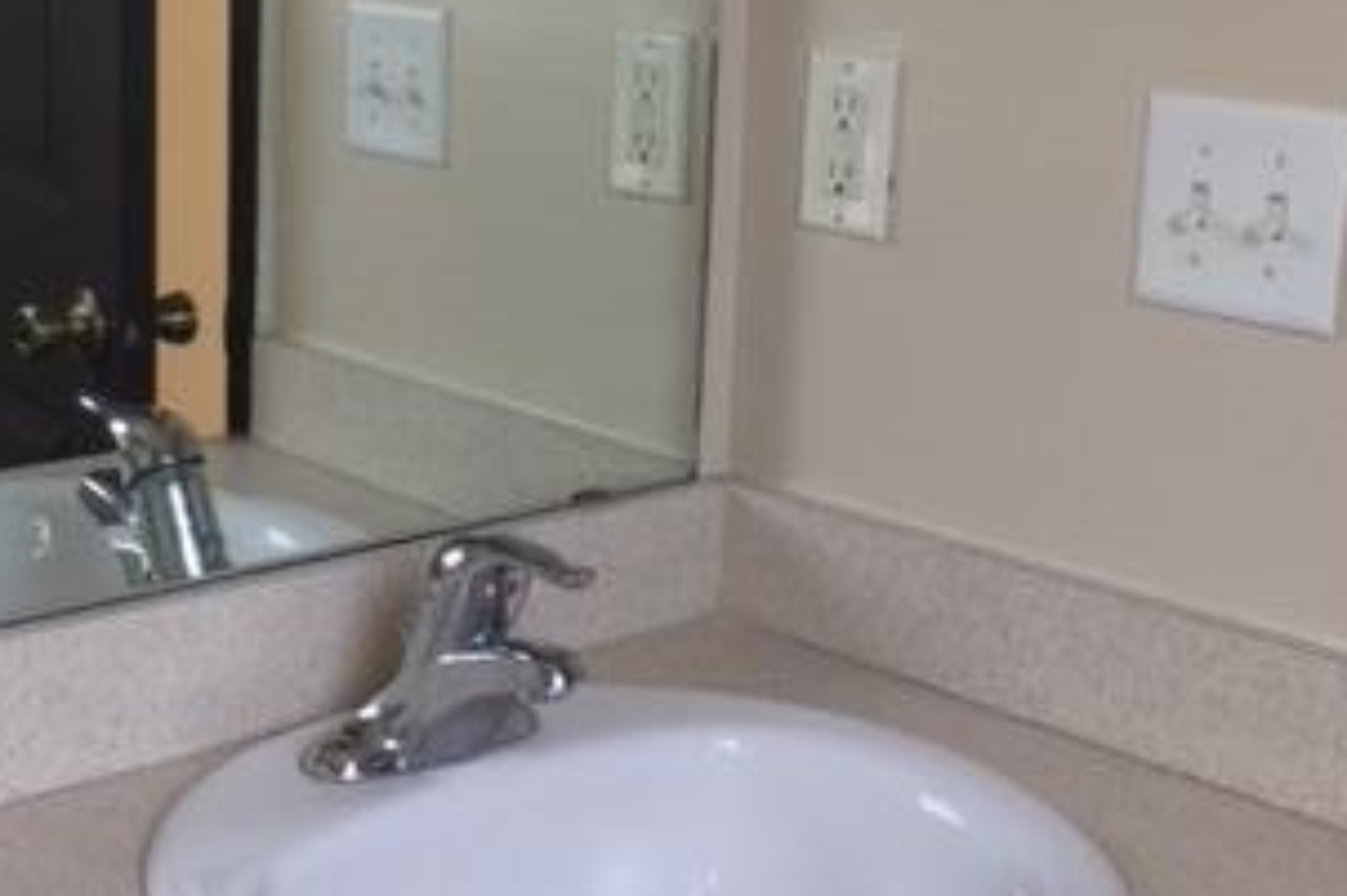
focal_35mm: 64
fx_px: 2393
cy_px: 276
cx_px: 473
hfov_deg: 31.2
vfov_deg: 21.1
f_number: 2.2
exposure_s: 1/30
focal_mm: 4.15
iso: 40
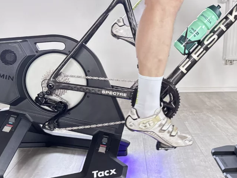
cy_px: 84
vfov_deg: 34.3
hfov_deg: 43.9
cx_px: 167
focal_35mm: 42
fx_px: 287
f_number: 1.6
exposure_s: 1/60
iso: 500
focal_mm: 5.96
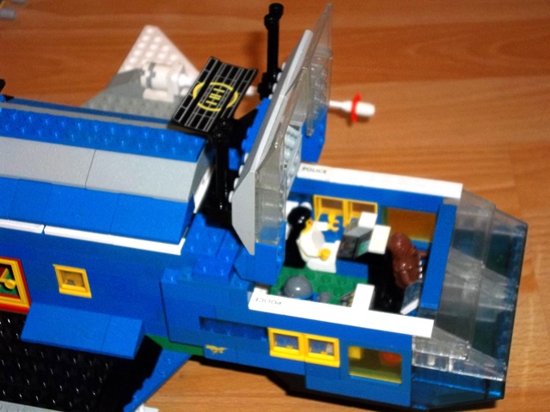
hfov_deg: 26.3
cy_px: 206
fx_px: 1176
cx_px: 275
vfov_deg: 19.9
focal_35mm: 74
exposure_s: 1/50
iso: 160
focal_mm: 13.2
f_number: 3.9
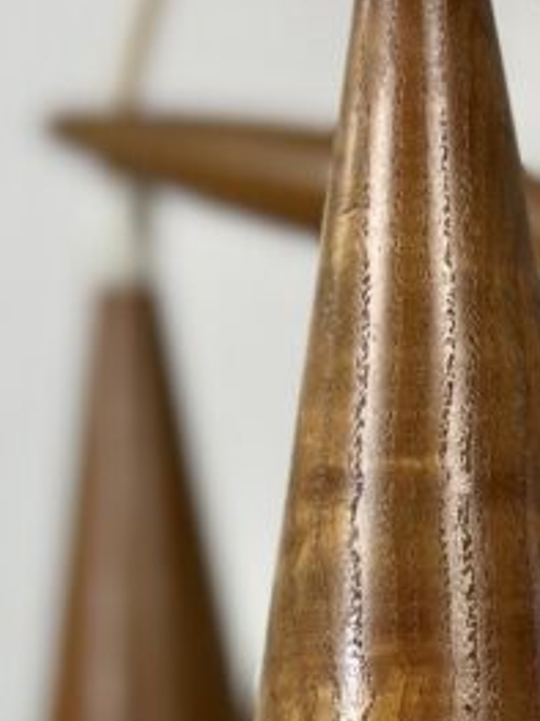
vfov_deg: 10.0
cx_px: 417
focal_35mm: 187
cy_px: 1310
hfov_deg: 7.9
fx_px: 3893
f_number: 1.78
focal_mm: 6.86
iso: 64
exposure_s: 1/141
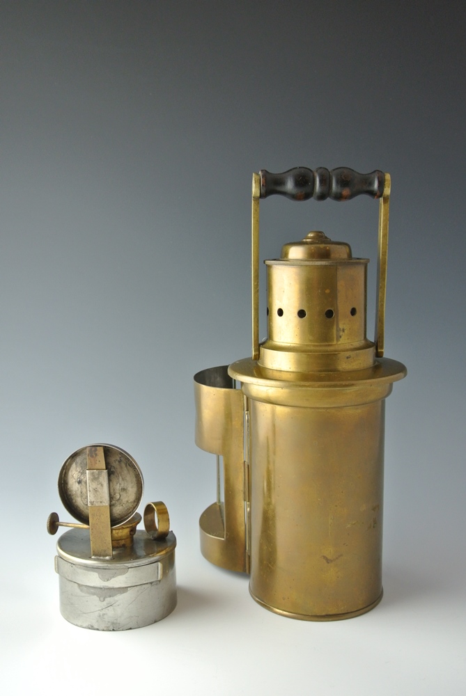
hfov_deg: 34.3
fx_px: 755
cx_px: 233
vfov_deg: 49.5
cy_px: 348
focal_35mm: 39
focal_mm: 14.5
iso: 400
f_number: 4
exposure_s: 1/60
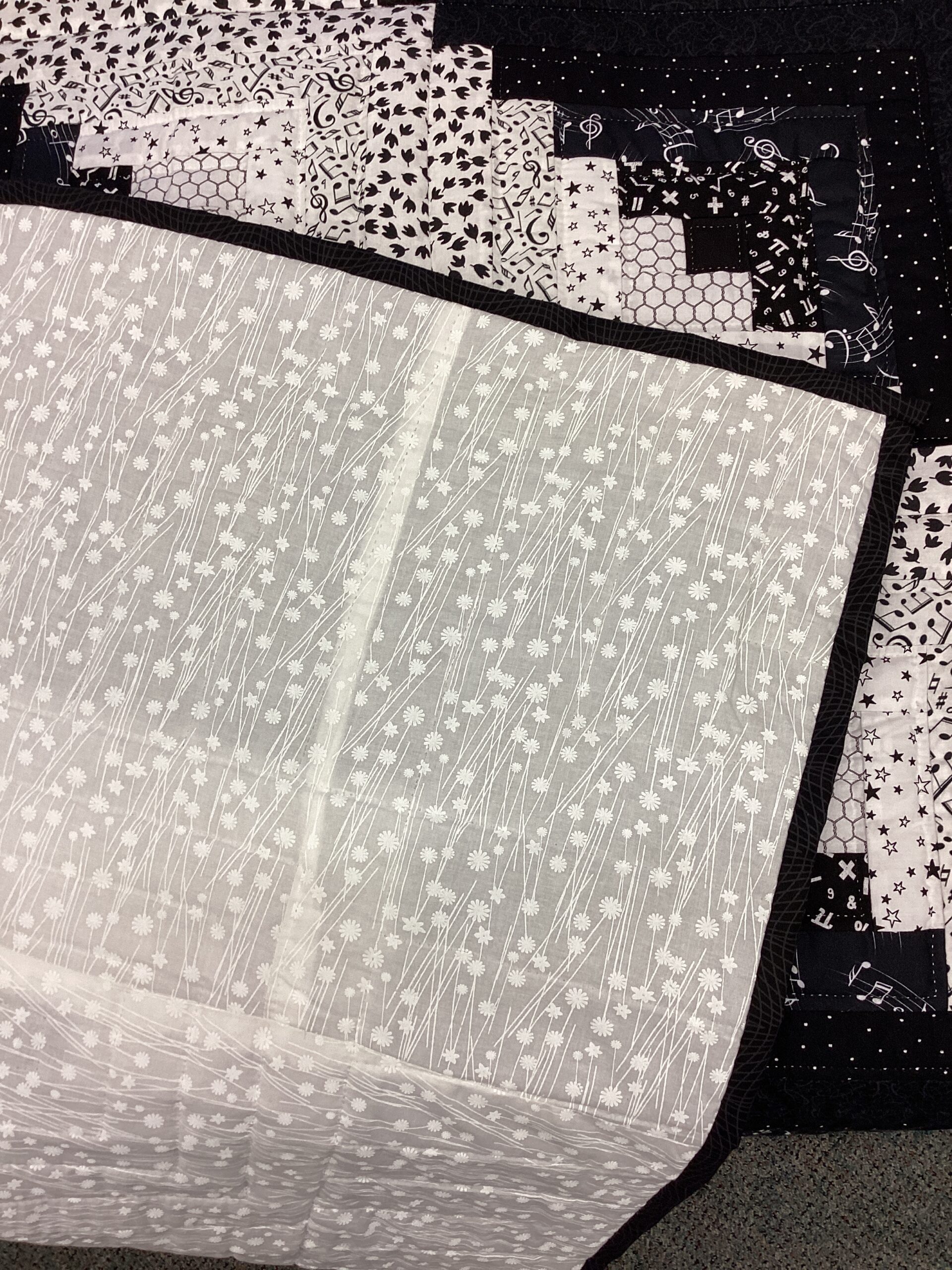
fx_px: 1137
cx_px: 476
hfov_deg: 45.4
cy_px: 635
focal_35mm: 31
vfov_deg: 58.4
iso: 50
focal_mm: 3.3
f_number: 2.4
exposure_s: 1/60
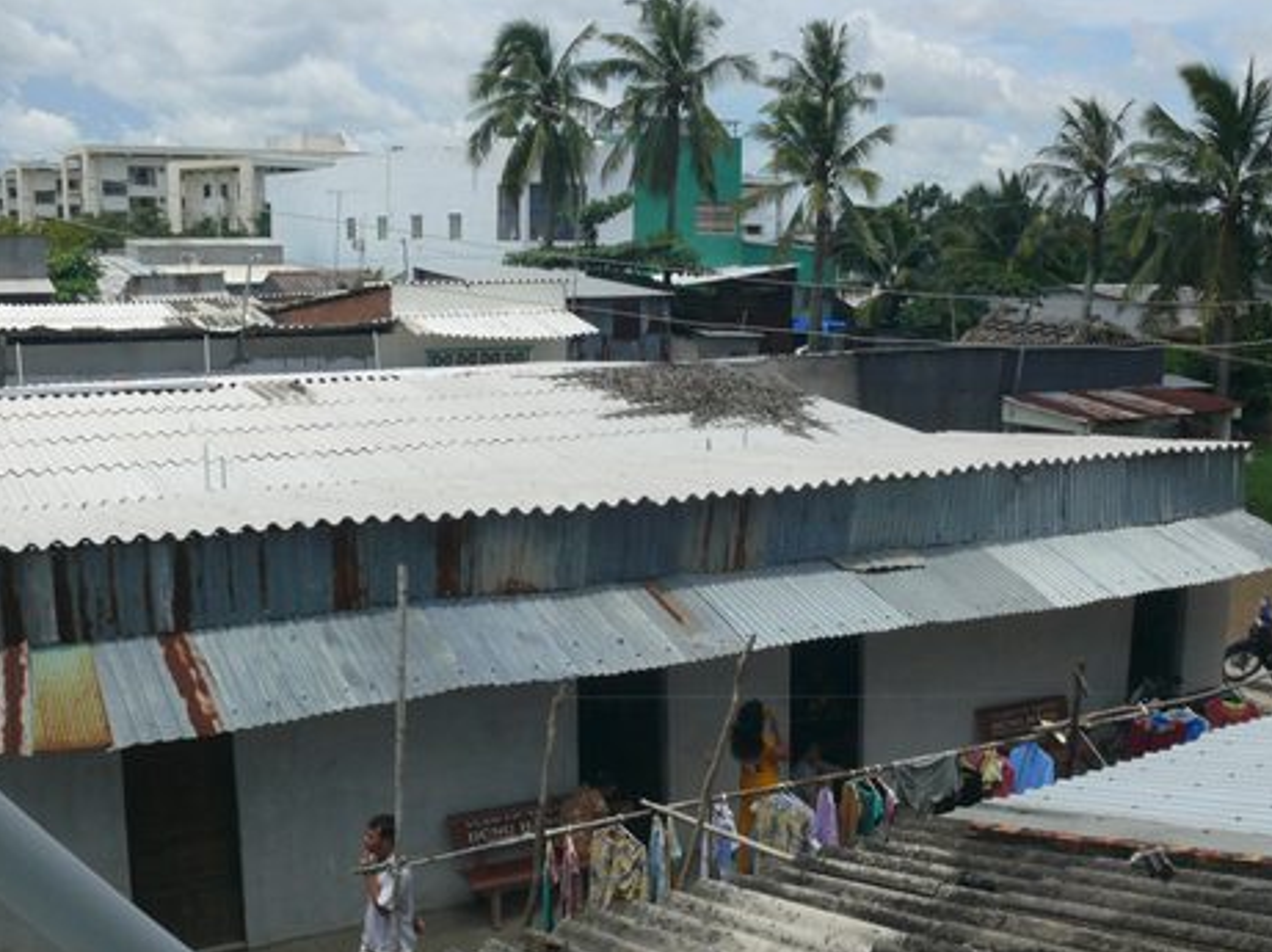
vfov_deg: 37.7
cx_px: 673
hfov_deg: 49.0
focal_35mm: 38
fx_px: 1395
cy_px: 509
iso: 200
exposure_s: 1/800
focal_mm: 7.4
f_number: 8
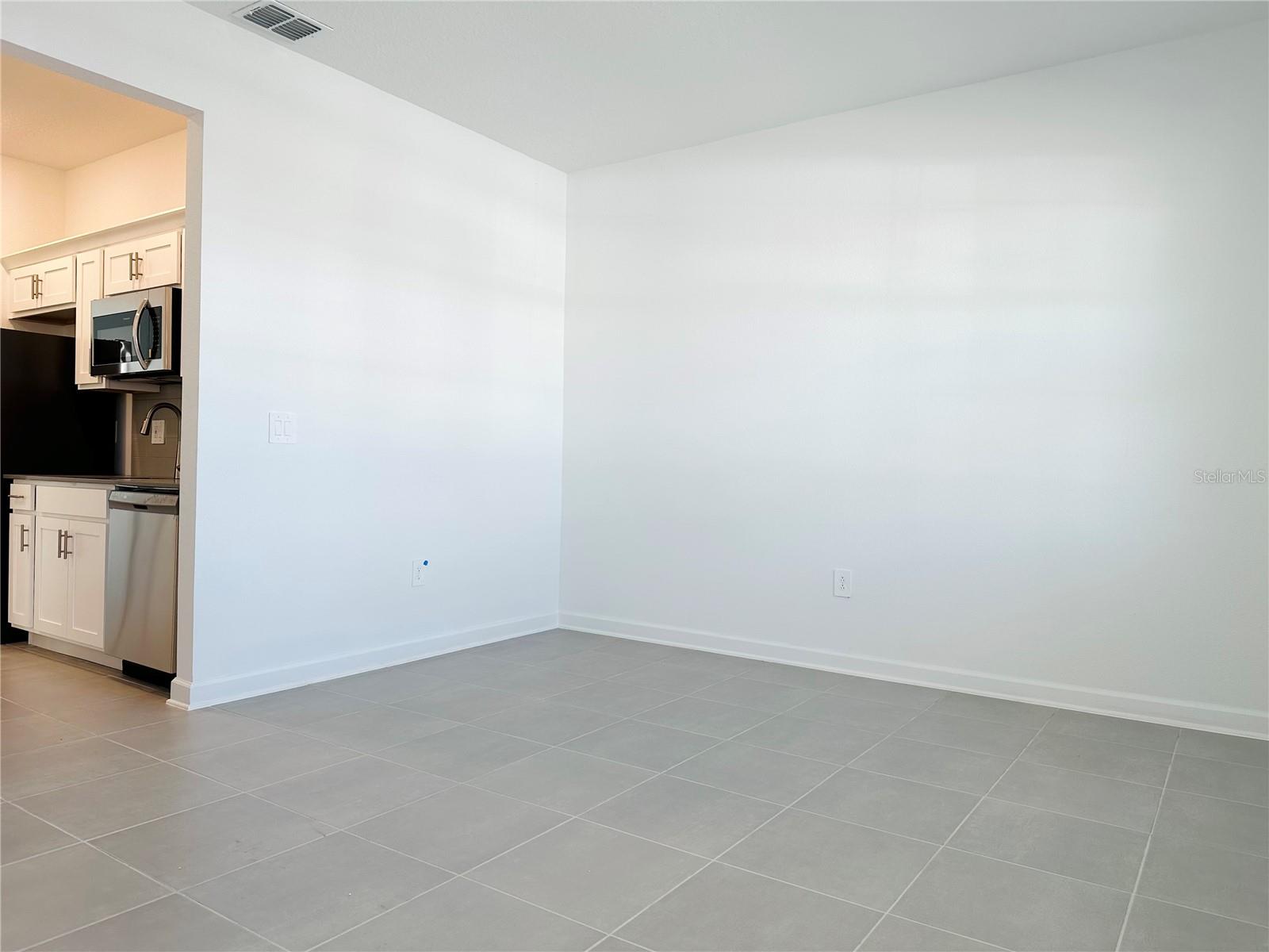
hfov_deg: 71.6
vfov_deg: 56.8
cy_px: 476
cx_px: 634
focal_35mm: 24
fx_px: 880
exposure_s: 1/120
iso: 64
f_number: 1.78
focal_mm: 6.86
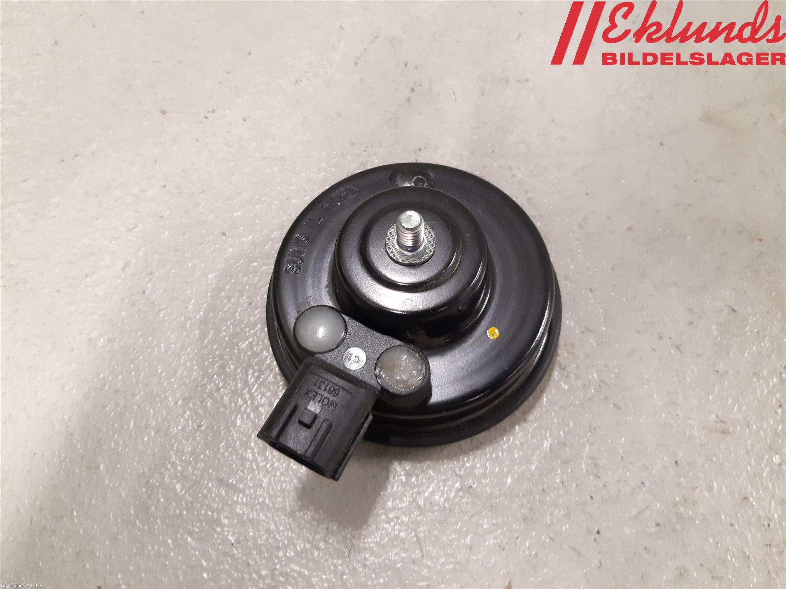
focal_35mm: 26
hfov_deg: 67.3
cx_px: 393
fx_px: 590
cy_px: 294
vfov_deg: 53.1
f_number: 1.7
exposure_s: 1/33
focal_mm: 3.93
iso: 250
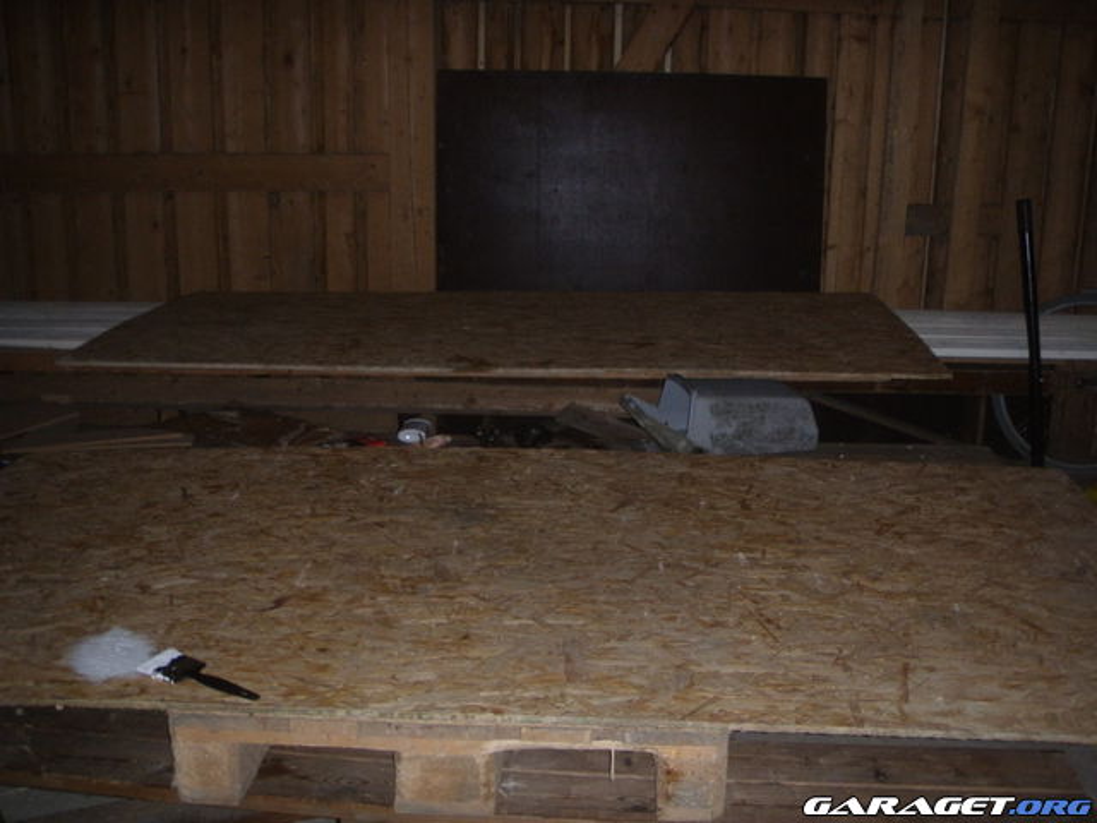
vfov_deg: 37.7
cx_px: 548
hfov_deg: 49.0
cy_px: 412
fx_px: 1204
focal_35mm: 38
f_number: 3.5
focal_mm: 6.7
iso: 200
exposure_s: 1/30
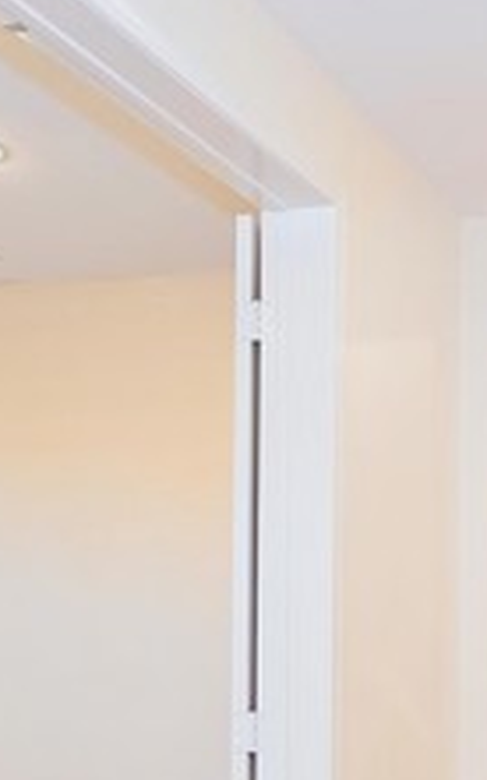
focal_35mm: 53
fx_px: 1126
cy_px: 596
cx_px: 596
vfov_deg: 37.2
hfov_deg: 22.4
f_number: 3.5
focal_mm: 12
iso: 200
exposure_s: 1/100
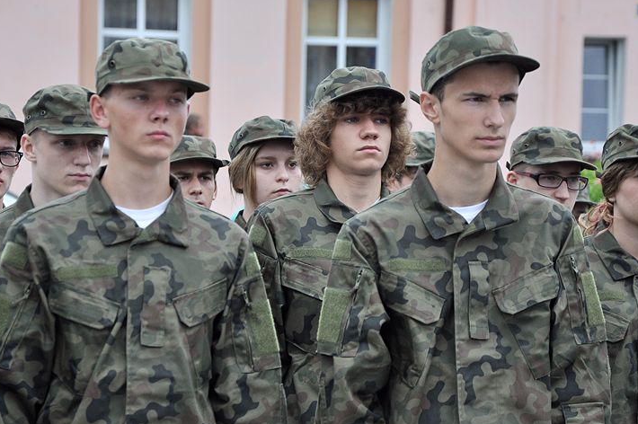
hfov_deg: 10.9
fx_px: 3339
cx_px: 325
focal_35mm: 189
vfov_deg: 7.3
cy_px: 208
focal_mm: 105
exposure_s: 1/500
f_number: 5.6
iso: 500
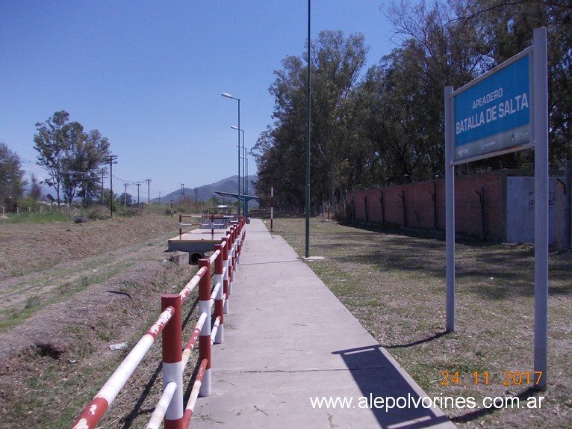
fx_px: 463
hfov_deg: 63.5
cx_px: 286
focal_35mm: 28
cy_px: 214
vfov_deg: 49.7
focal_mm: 4
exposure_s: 1/500
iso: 80
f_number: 5.4
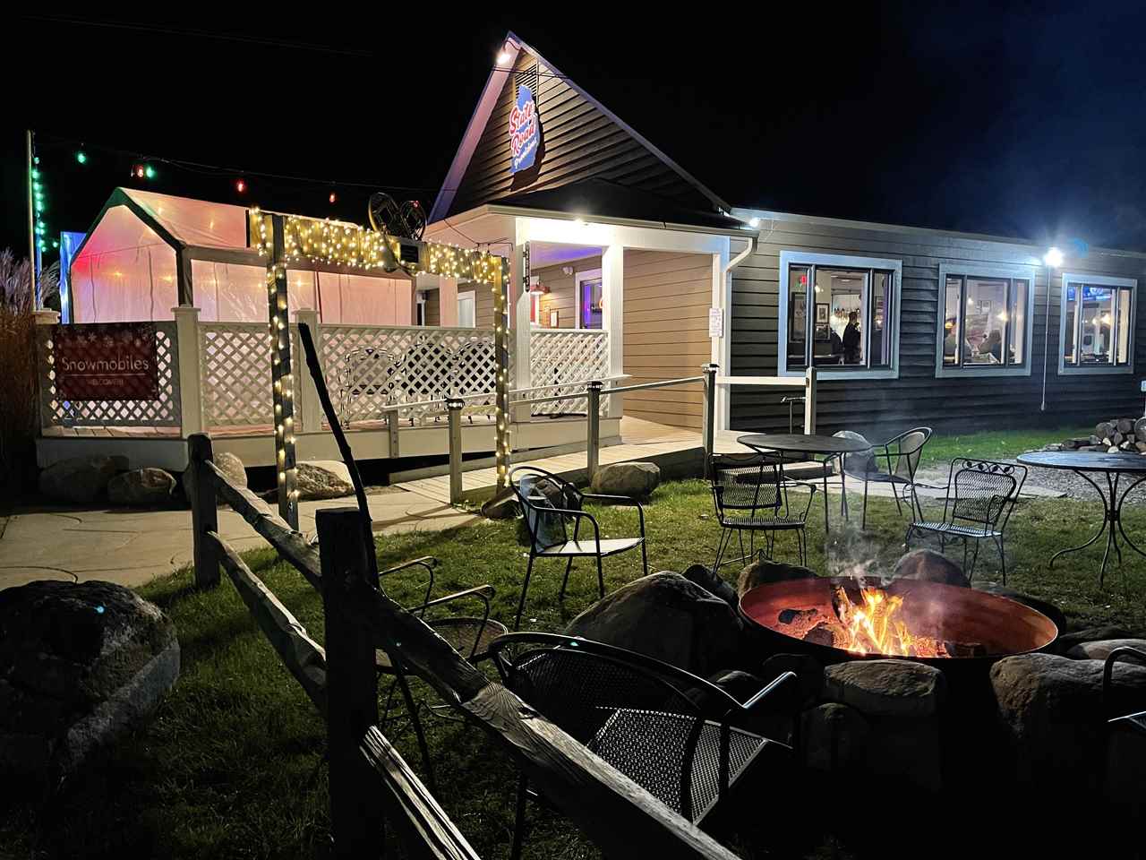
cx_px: 573
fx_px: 861
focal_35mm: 26
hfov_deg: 67.3
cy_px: 430
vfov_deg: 53.1
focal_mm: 5.1
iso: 500
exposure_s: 1/30
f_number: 1.6
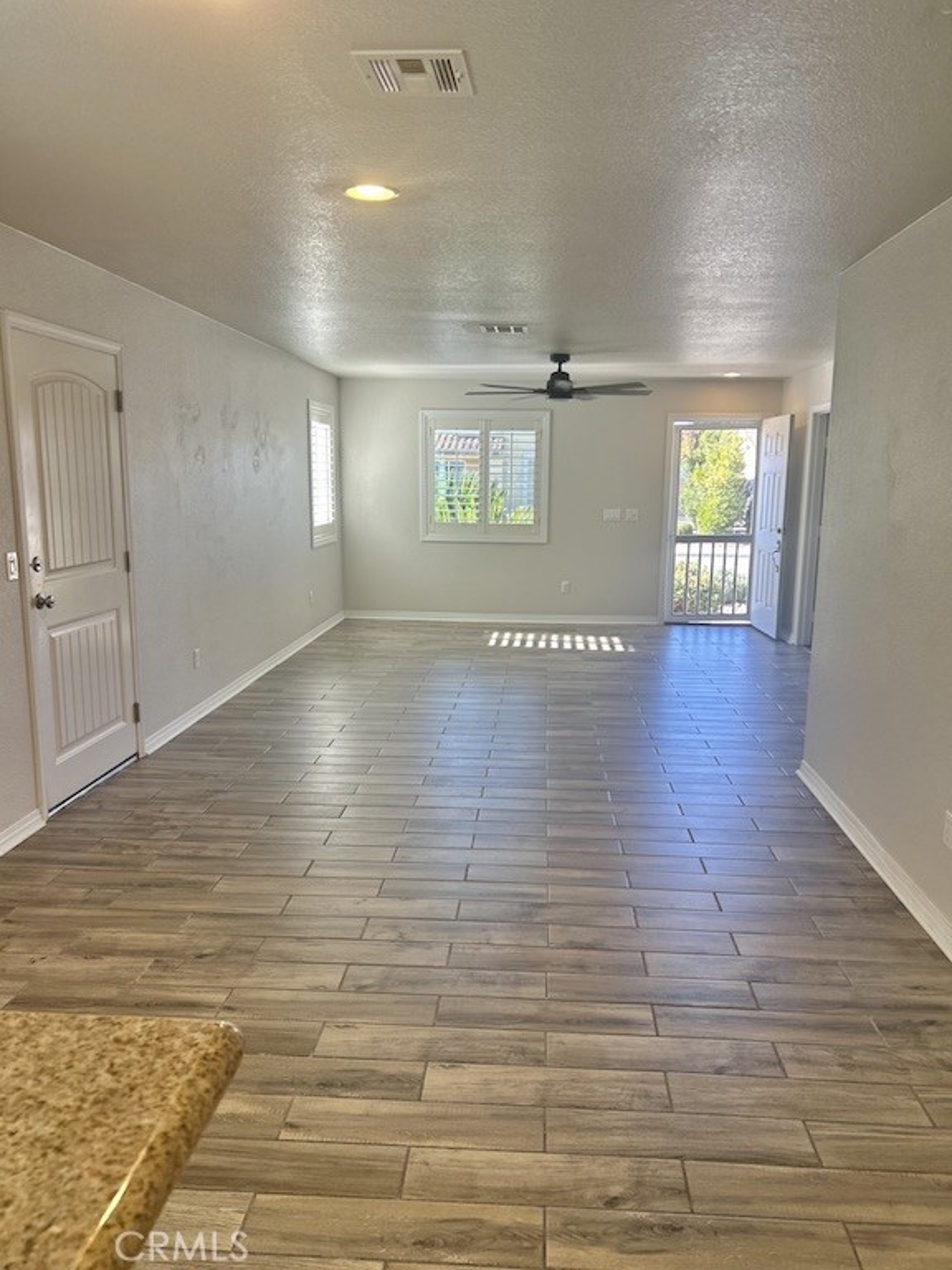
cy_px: 635
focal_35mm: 26
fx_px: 953
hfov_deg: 53.1
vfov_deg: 67.3
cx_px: 476
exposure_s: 1/120
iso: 50
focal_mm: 5.7
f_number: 1.5
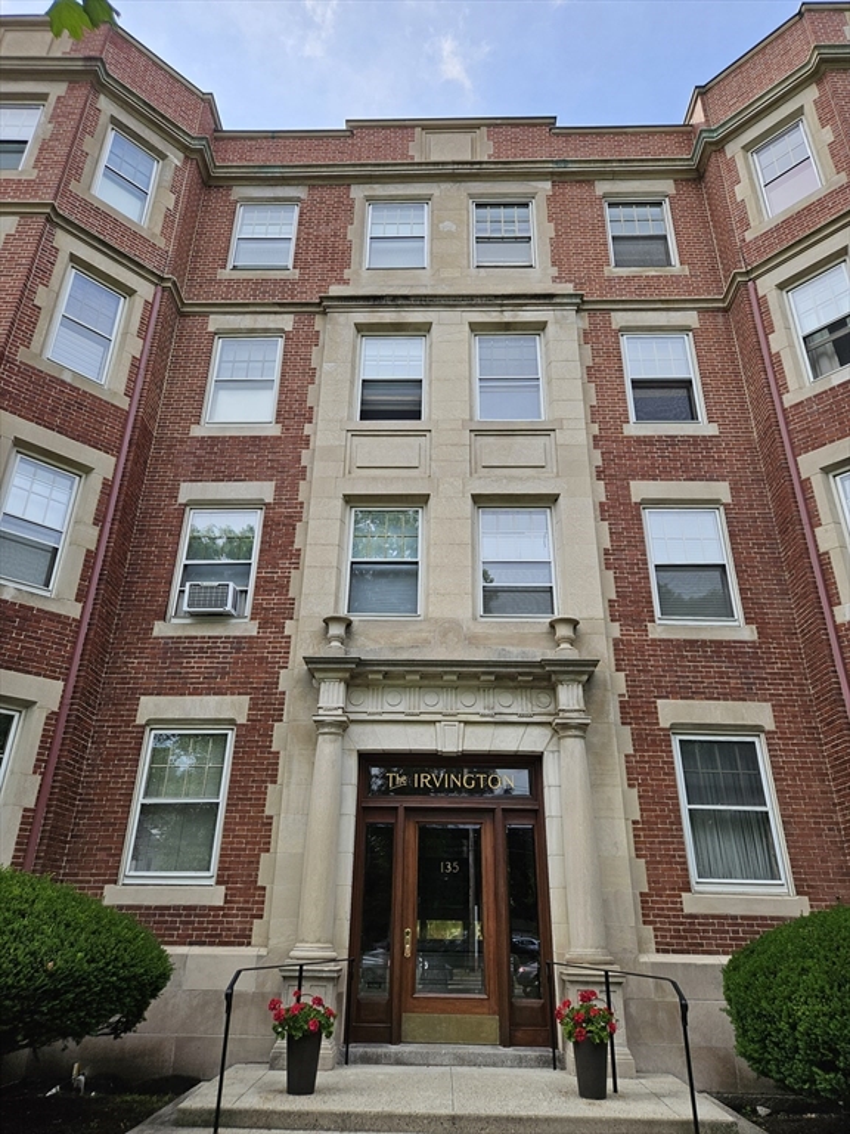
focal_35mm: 23
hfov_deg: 58.9
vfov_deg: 73.9
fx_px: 753
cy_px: 567
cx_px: 425
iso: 40
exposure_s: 1/1117
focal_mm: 5.4
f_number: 1.8
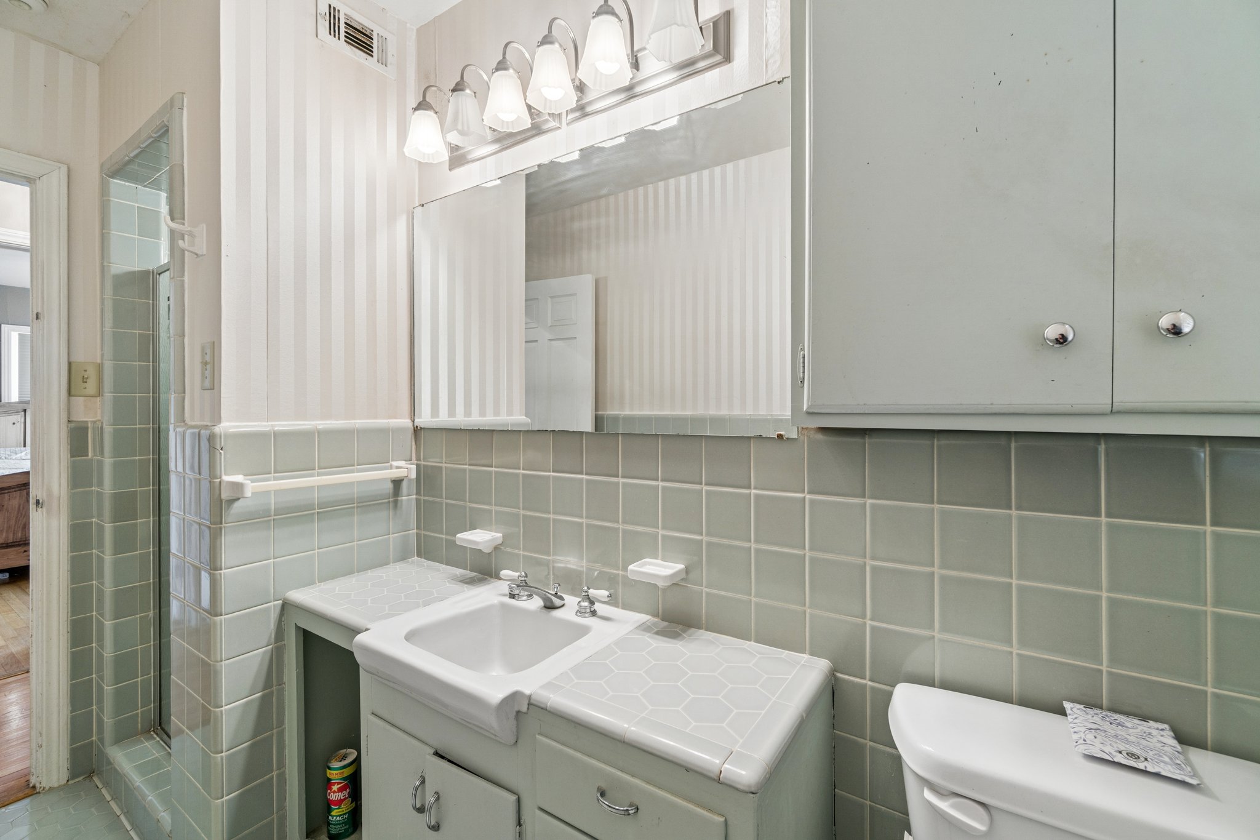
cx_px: 630
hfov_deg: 100.4
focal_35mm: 15
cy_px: 420
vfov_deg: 77.3
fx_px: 525
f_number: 6.3
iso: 200
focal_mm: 10
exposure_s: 1/30
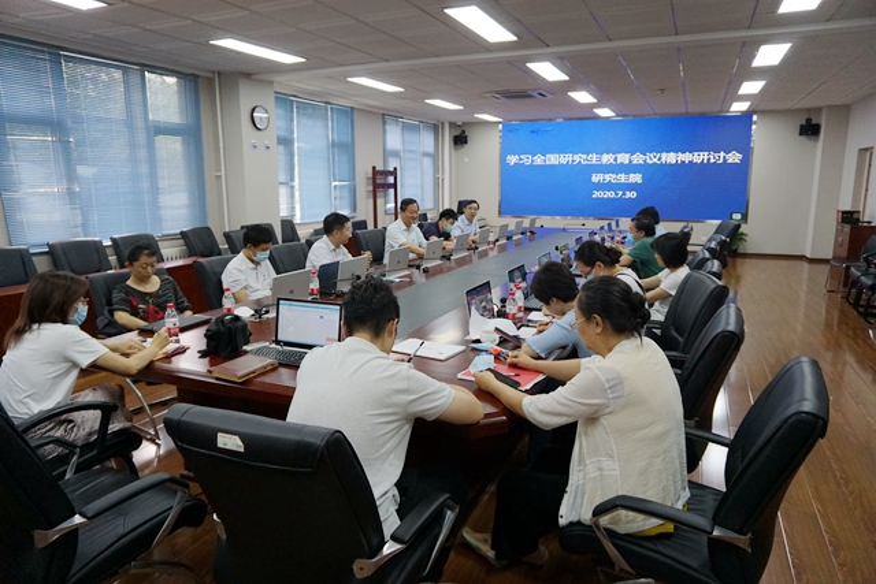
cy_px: 292
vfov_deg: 53.2
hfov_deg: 73.7
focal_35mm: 24
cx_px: 438
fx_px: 584
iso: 1250
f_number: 4
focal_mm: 16
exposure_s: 1/160
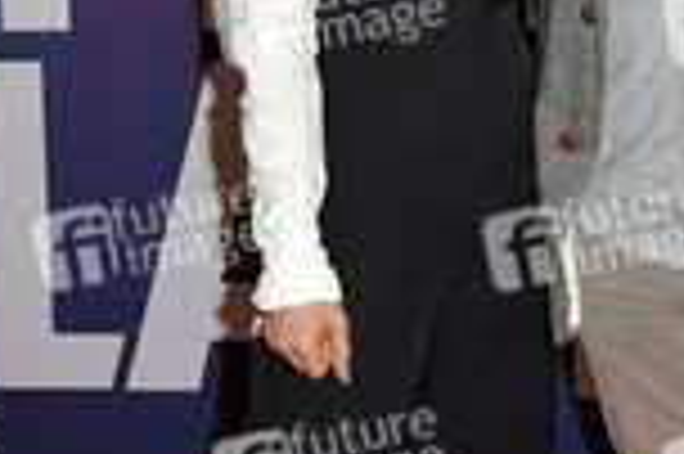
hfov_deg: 19.2
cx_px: 659
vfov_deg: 12.8
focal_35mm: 104
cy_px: -99
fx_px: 1974
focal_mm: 35
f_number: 5.6
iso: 800
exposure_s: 1/200
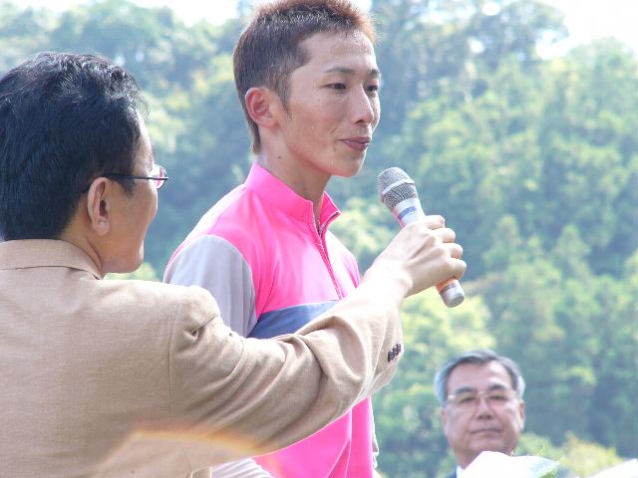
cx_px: 319
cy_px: 239
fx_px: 6211
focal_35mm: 337
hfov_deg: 5.9
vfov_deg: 4.4
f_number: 2.8
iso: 50
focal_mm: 56.1
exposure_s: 1/40
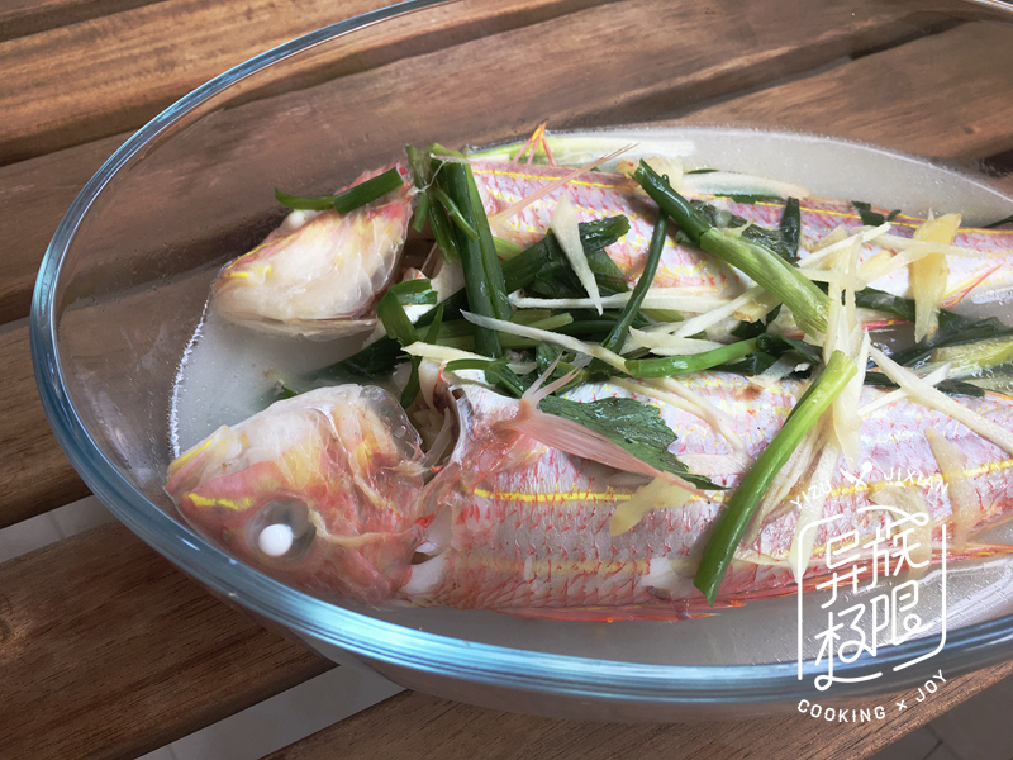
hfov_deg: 61.7
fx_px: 849
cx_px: 506
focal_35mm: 29
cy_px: 380
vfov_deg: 48.2
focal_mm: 4.15
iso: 32
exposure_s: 1/100
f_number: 2.2
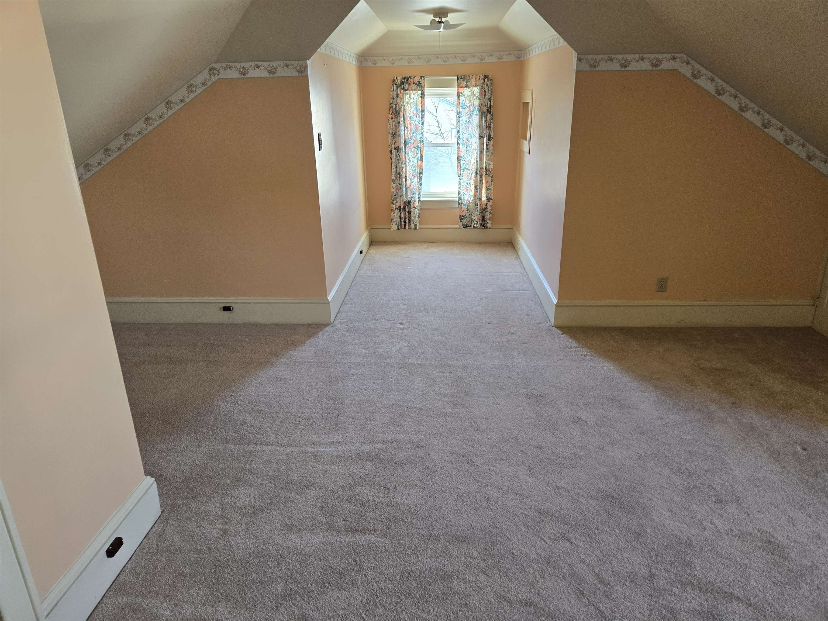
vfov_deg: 58.9
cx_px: 414
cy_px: 310
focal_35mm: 23
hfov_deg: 73.9
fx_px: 550
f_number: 1.8
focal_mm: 5.4
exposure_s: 1/120
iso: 200
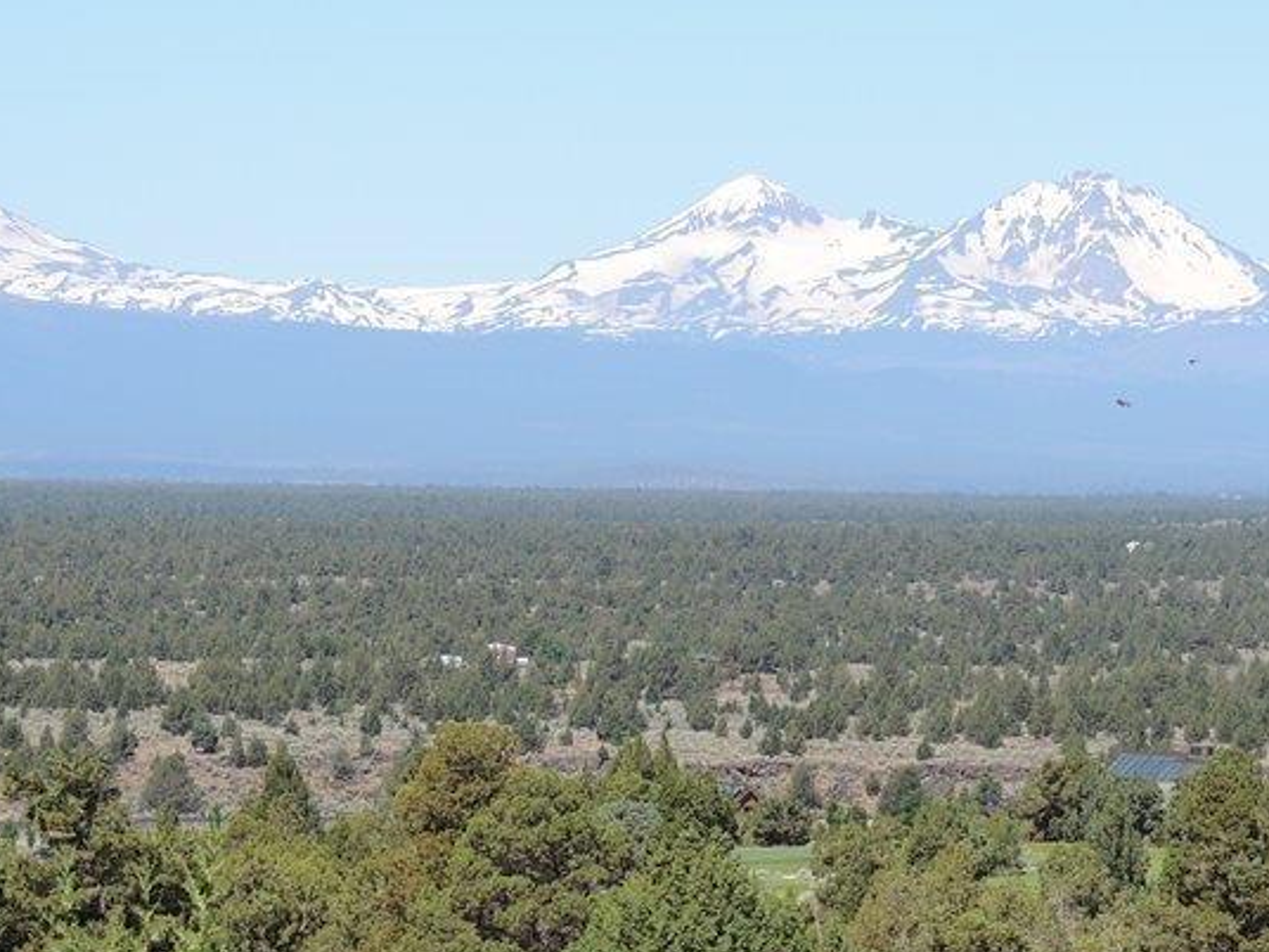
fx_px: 10155
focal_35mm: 277
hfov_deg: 7.2
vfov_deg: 5.4
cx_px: 672
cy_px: 635
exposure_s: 1/640
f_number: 4.4
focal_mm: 25.8
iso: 100
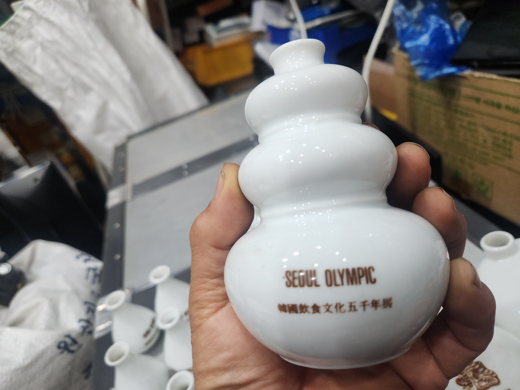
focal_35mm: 23
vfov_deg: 58.9
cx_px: 260
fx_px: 346
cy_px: 195
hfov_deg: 73.9
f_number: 1.8
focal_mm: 5.4
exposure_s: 1/60
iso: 80
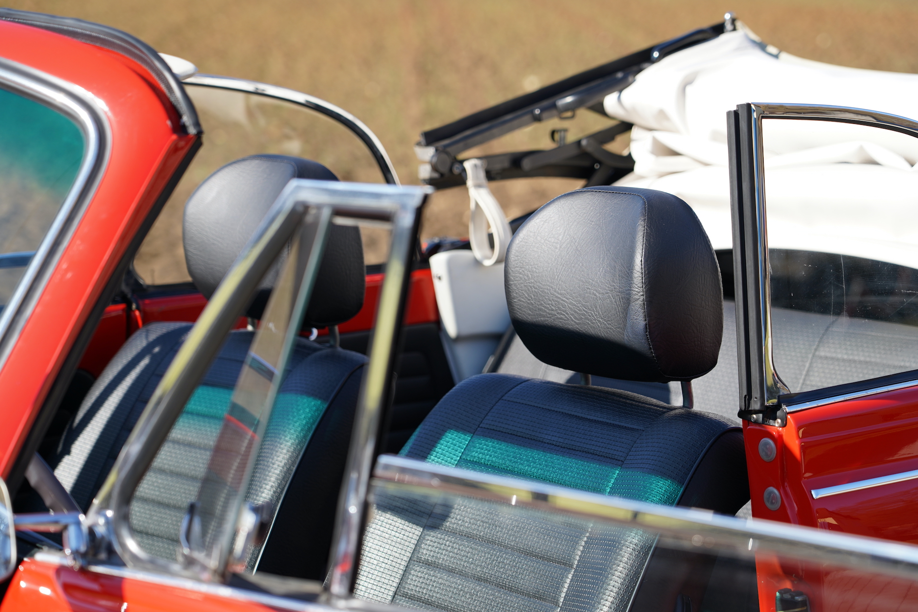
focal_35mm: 105
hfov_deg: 19.5
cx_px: 459
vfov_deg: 13.0
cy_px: 306
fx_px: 2677
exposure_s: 1/250
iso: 100
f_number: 5
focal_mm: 105
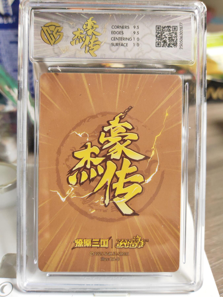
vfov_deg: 65.3
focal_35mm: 27
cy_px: 148
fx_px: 232
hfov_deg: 51.4
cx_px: 112
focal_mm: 5.53
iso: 320
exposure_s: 1/100
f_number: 1.8
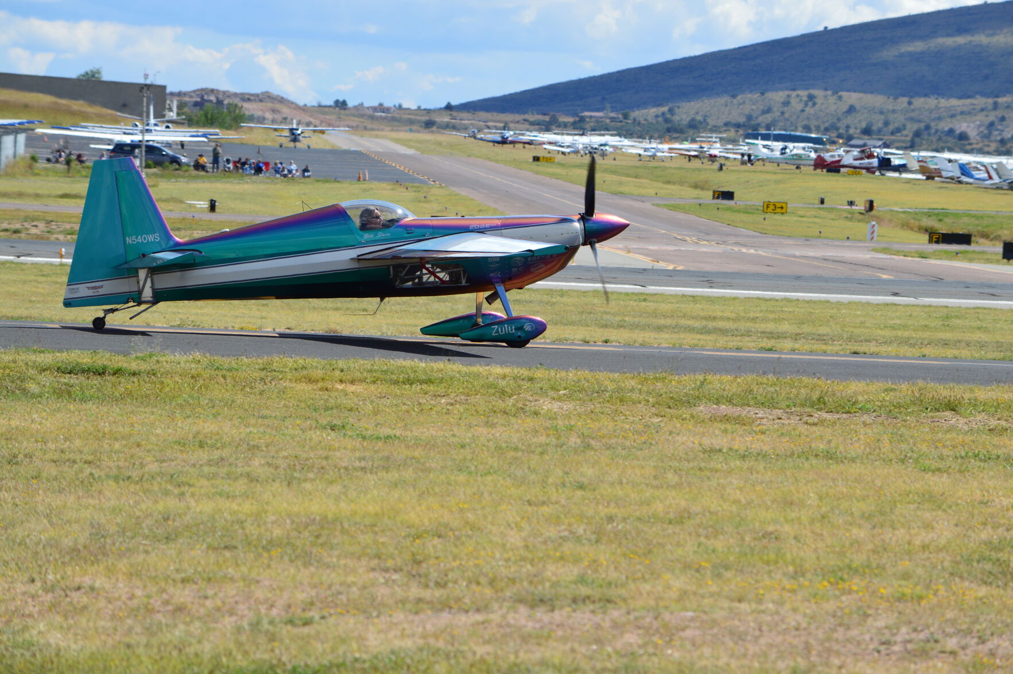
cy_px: 337
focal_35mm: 255
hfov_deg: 8.1
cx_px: 506
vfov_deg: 5.4
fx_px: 7170
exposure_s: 1/640
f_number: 8
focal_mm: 170
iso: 200
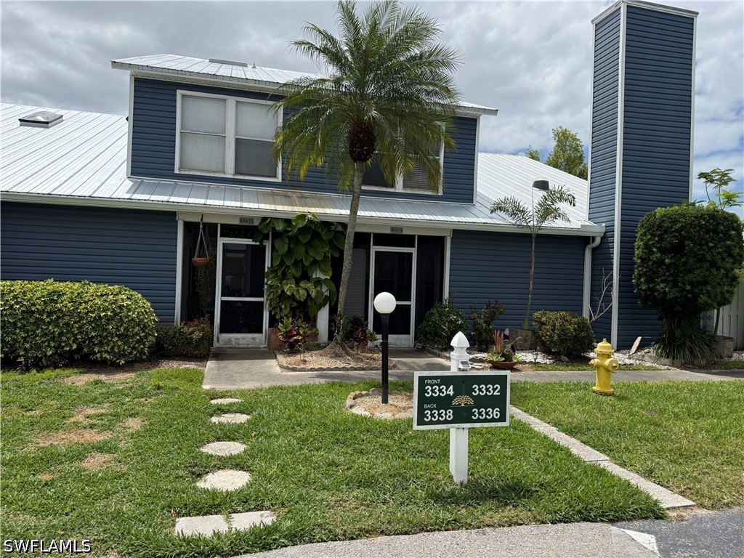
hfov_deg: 71.6
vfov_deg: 56.8
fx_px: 516
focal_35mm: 24
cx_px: 372
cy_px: 279
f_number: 1.78
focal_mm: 6.76
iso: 125
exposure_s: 1/7353
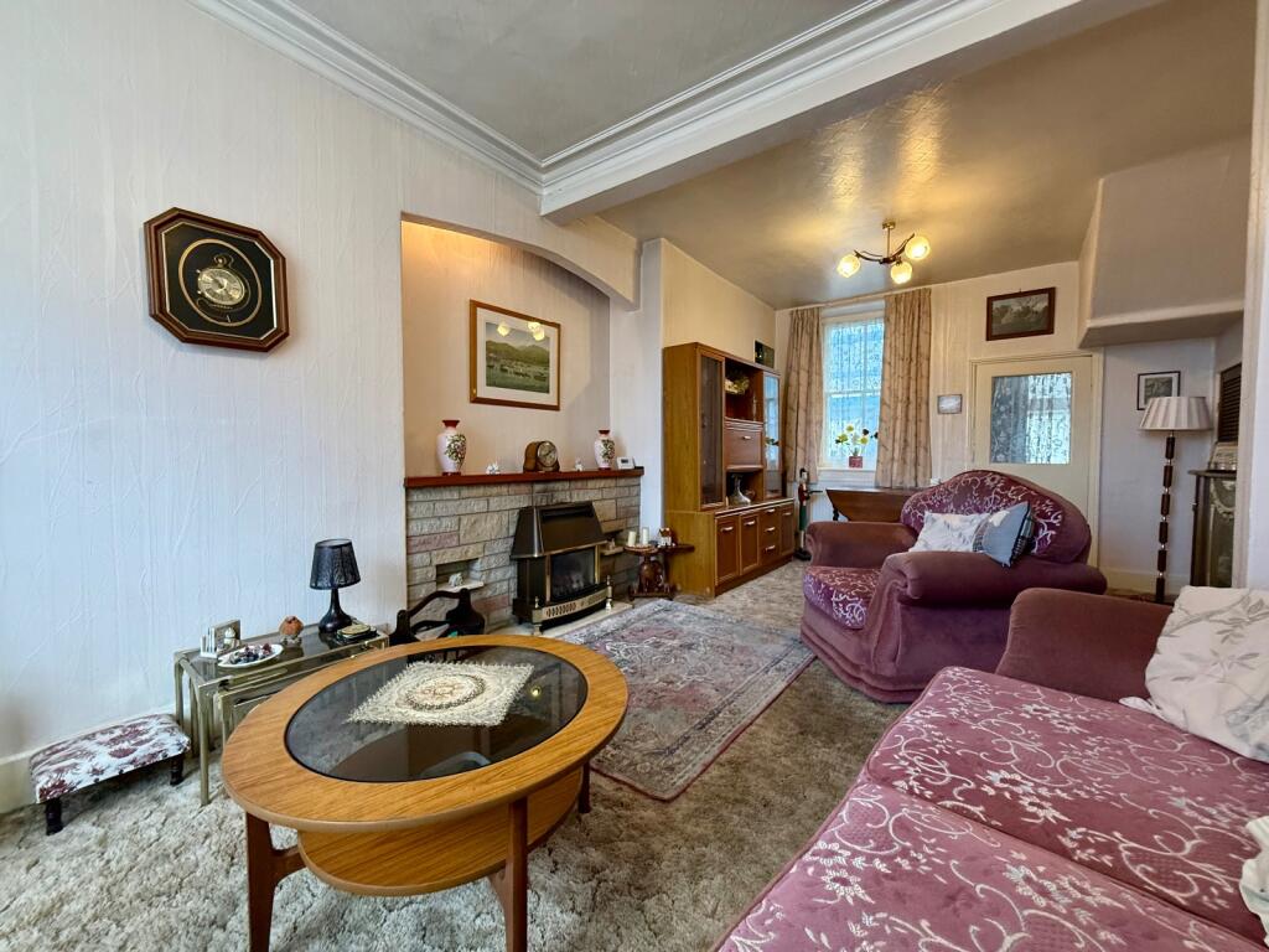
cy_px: 476
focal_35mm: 14
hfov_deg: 102.1
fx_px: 513
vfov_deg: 85.7
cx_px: 634
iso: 400
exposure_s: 1/100
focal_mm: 2.22
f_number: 2.2
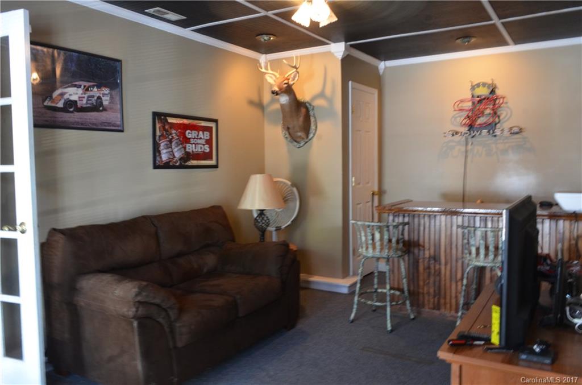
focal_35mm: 30
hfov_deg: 62.1
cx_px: 291
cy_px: 192
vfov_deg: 43.4
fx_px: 484
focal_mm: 20
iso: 1000
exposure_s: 1/3
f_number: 10
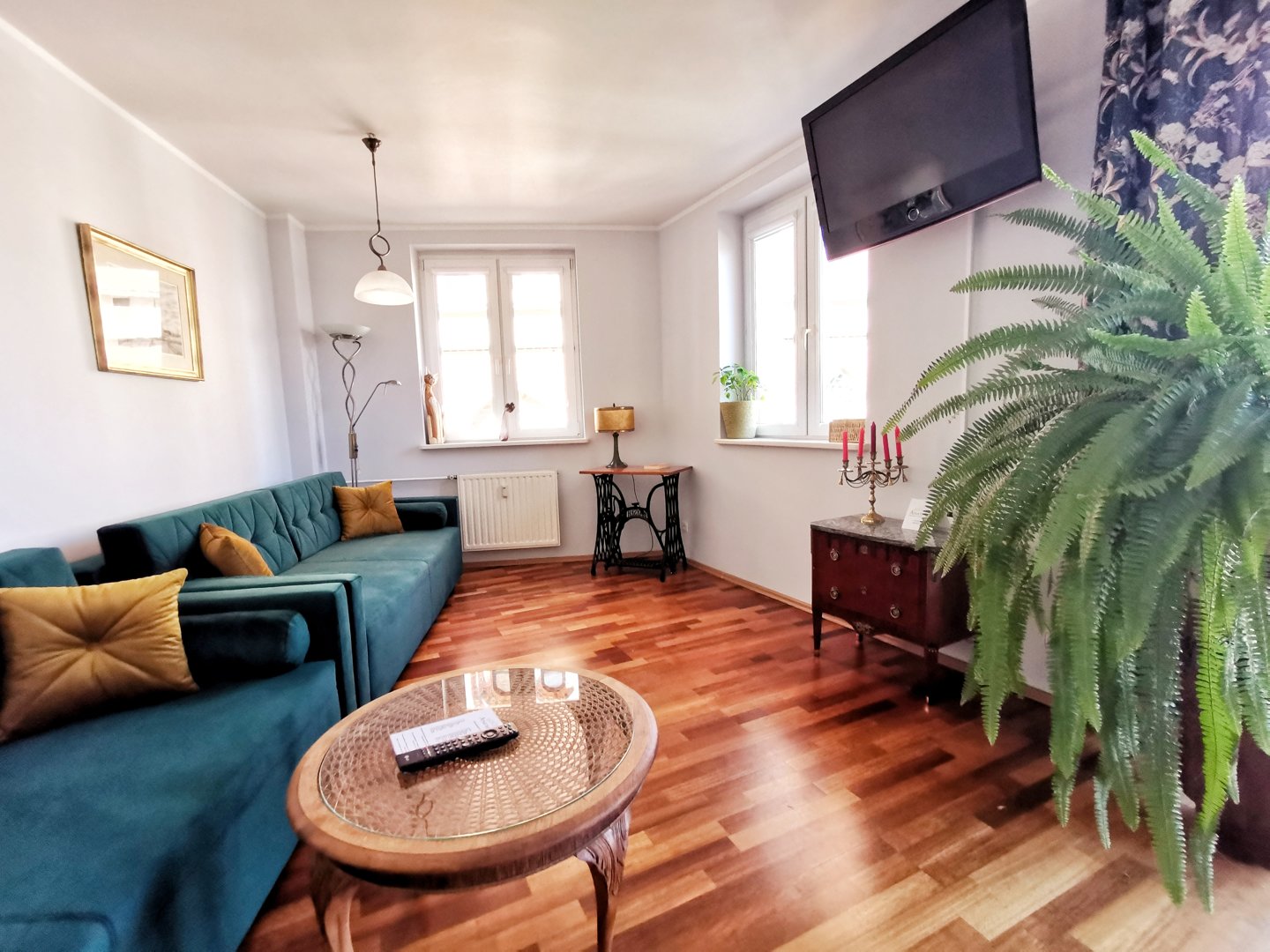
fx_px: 587
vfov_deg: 78.1
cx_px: 635
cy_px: 476
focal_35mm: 16
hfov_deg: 94.5
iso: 320
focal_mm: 2.35
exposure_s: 1/100
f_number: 2.2
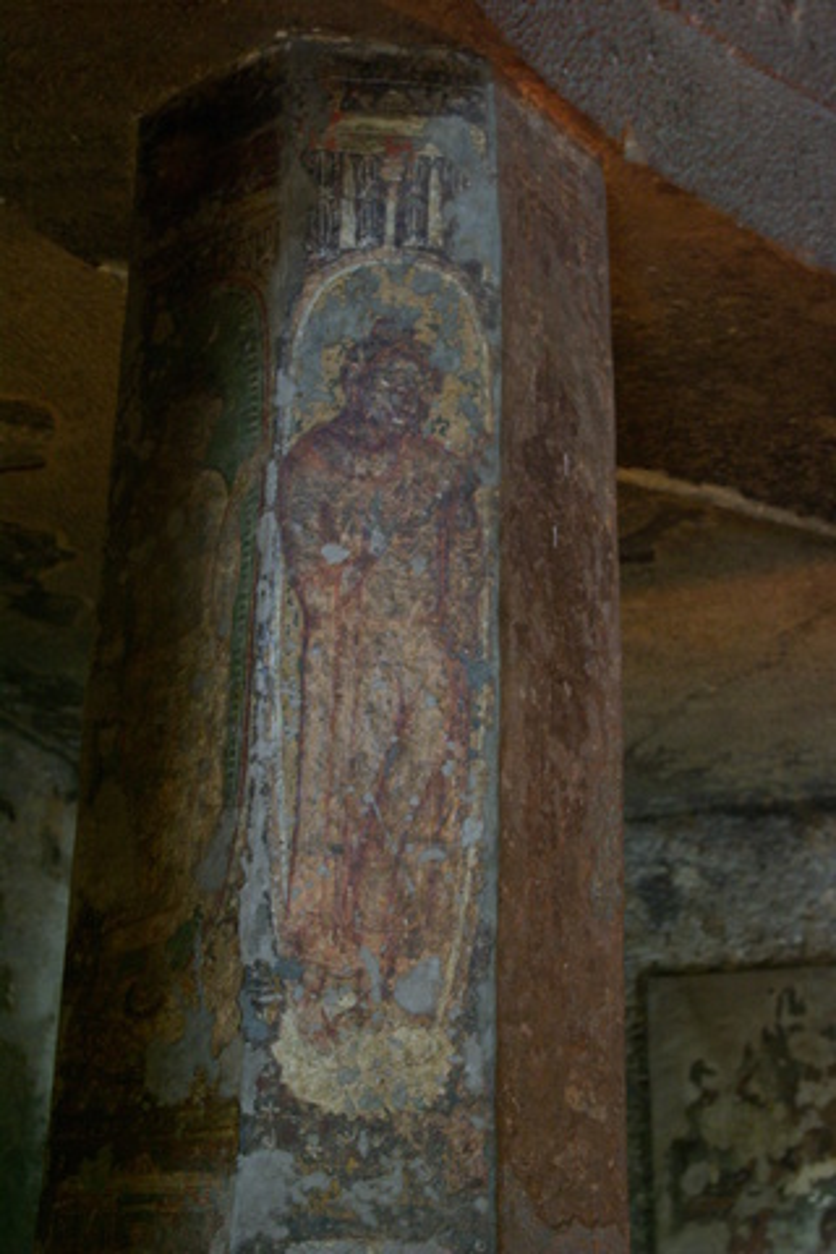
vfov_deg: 31.2
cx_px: 418
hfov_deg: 21.1
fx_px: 2247
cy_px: 627
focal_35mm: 64
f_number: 4.5
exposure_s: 1/8
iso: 800
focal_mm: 43
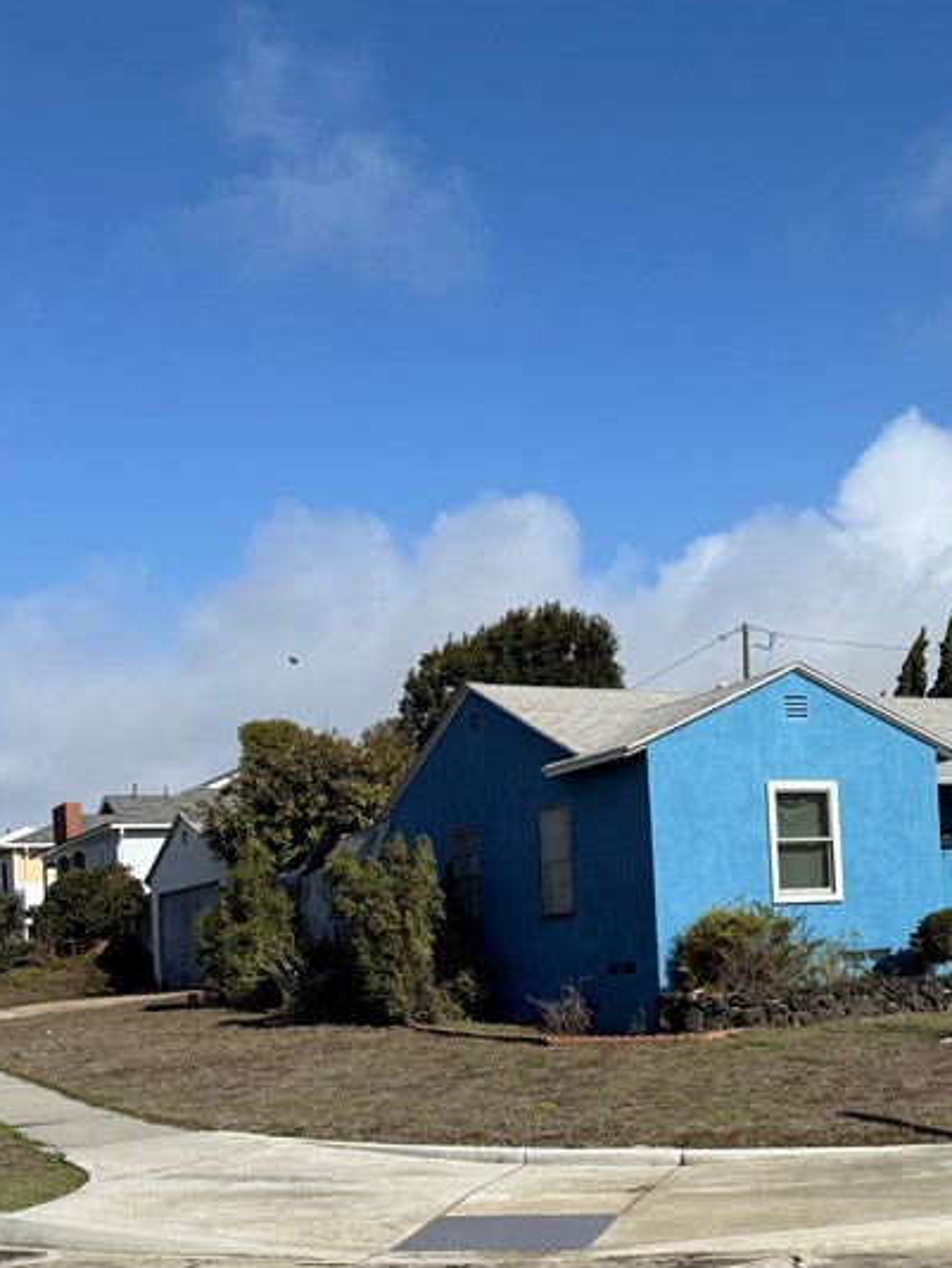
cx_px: 636
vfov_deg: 40.4
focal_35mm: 46
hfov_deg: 31.3
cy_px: 898
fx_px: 1685
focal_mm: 6.76
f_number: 1.78
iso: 80
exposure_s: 1/6711
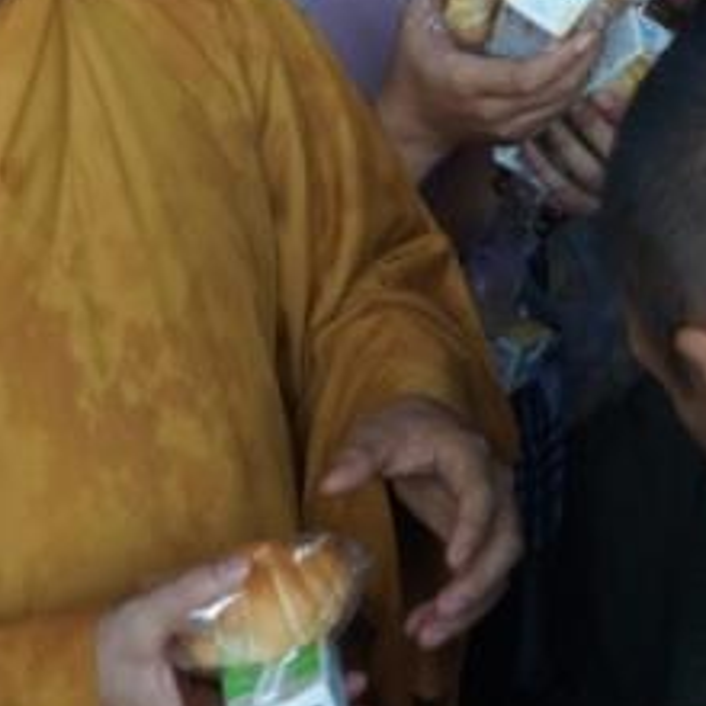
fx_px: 3415
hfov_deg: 11.8
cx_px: 485
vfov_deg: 11.8
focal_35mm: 148
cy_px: 249
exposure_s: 1/160
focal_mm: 40
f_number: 5.6
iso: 800
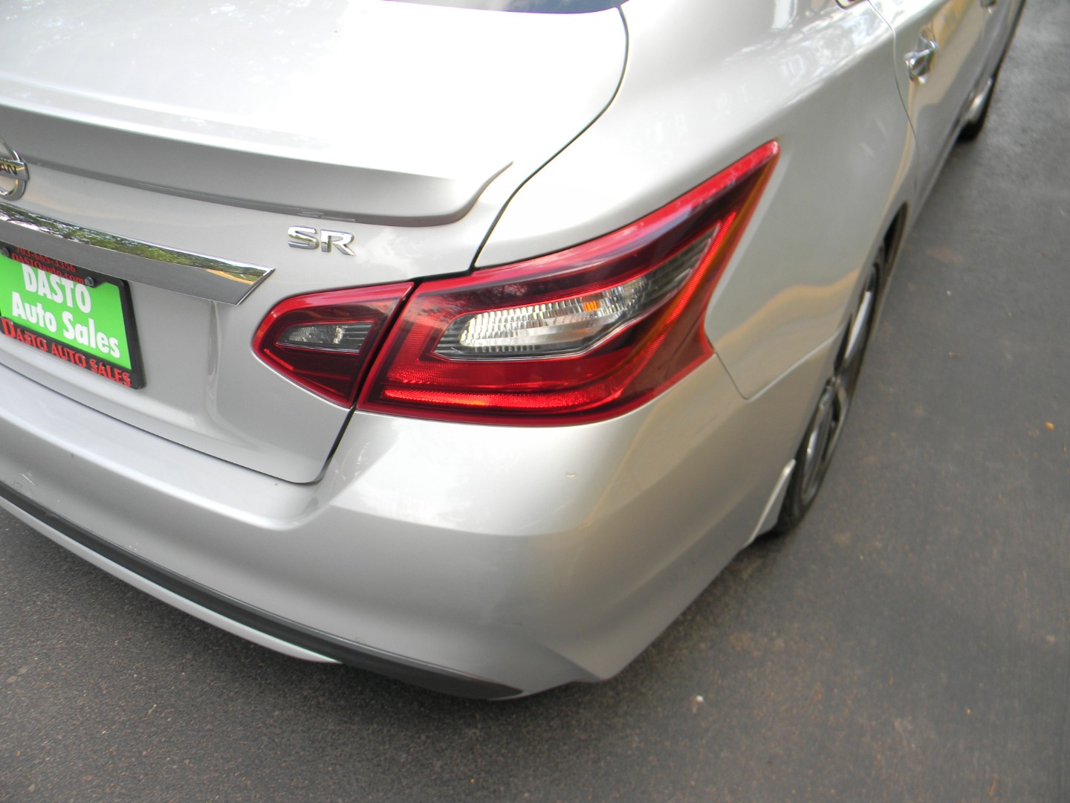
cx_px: 535
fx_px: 865
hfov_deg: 63.4
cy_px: 402
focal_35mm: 28
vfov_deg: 49.7
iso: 80
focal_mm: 5
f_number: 3.5
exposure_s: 1/137
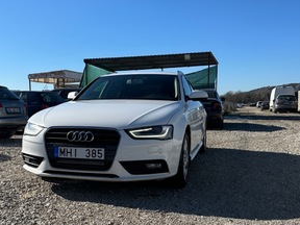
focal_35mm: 30
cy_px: 140
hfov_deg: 59.5
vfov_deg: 46.4
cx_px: 120
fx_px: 260
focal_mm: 6.86
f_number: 1.78
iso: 80
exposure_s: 1/5848
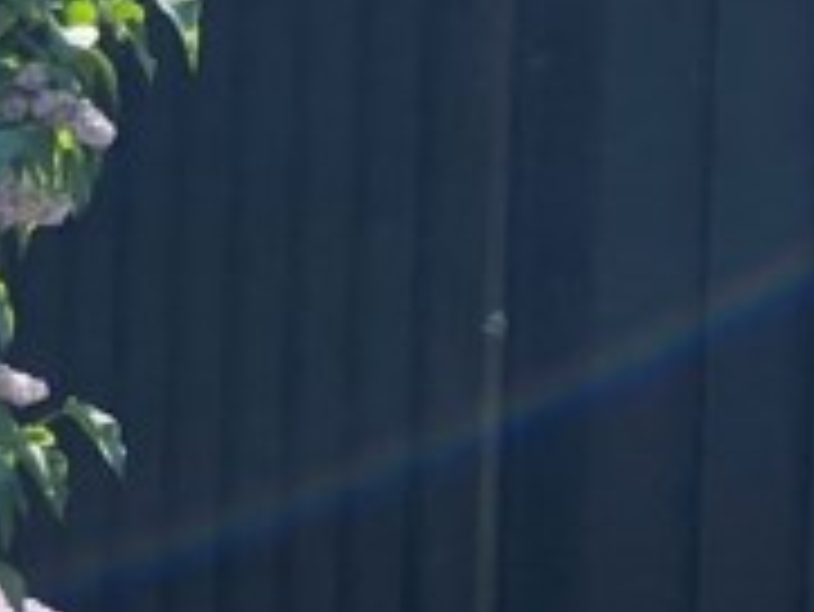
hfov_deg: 8.9
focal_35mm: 207
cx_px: -931
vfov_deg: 7.2
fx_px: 4871
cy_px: 76
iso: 32
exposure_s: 1/2183
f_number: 1.8
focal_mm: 4.25
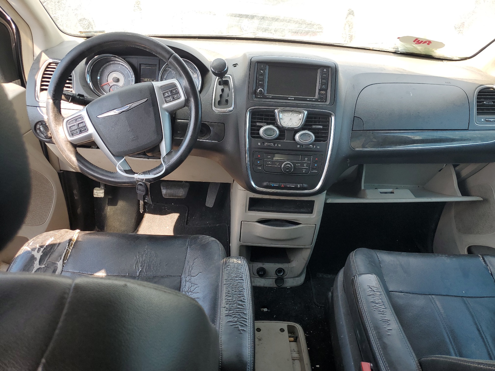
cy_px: 186
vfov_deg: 53.1
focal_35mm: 26
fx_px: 372
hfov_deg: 67.3
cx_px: 248
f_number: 1.5
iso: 50
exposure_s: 1/227
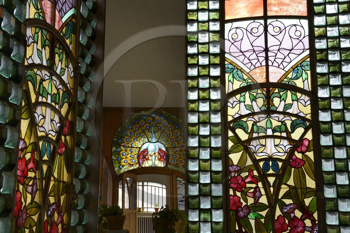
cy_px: 116
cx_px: 175
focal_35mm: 45
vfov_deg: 29.8
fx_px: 437
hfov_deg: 43.6
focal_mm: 45
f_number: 13
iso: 400
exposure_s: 1/60
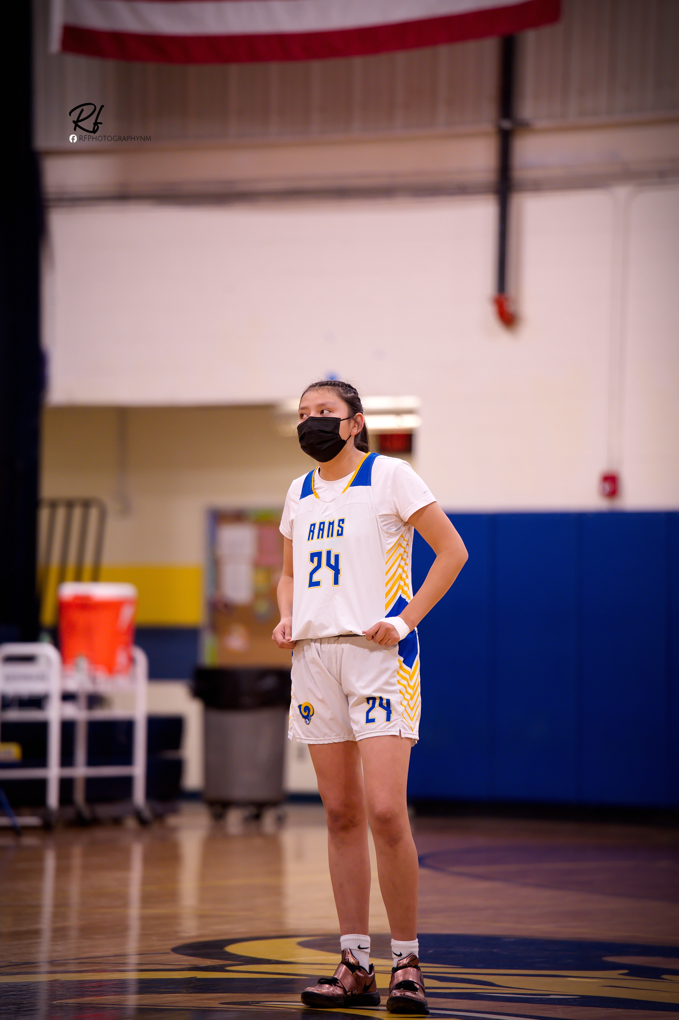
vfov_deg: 10.3
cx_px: 340
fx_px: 5666
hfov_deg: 6.9
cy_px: 510
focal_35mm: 200
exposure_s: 1/320
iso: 1250
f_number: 2.8
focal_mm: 200
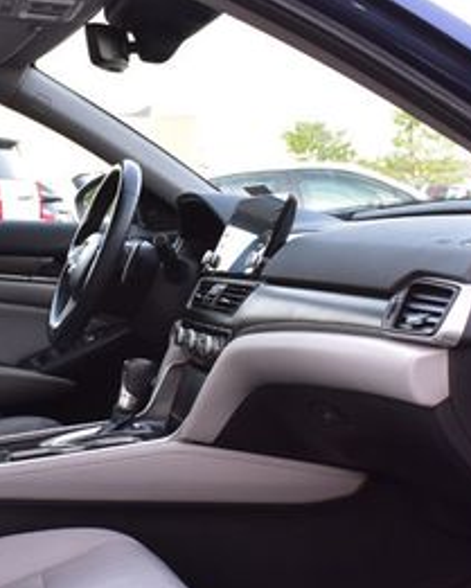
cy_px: 369
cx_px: 142
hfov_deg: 24.4
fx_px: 1080
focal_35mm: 62
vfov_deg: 30.3
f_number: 7.1
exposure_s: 1/40
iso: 400
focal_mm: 18
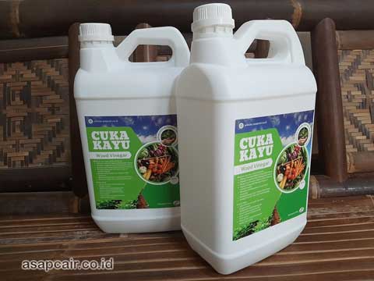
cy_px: 140
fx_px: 292
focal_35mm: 27
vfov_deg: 51.4
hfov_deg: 65.3
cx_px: 187
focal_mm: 3.93
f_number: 1.7
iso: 400
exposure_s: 1/25
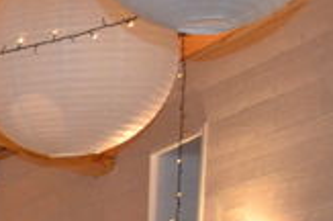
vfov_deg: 7.2
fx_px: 1634
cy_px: 569
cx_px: -599
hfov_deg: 9.6
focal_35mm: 177
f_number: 3.8
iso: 2000
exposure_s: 1/60
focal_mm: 20
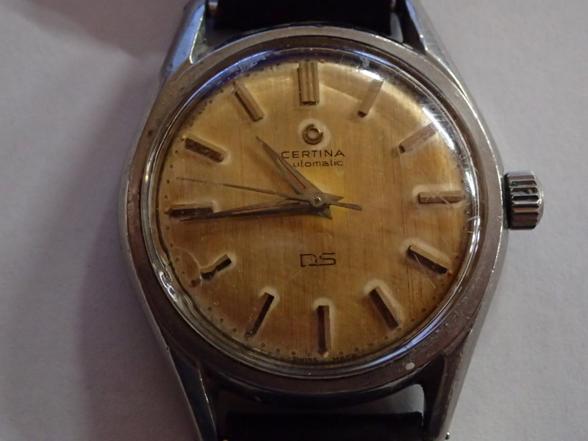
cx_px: 294
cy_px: 220
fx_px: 1257
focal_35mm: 74
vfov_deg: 19.9
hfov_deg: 26.3
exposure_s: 1/20
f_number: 4.2
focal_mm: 13.47
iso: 1000
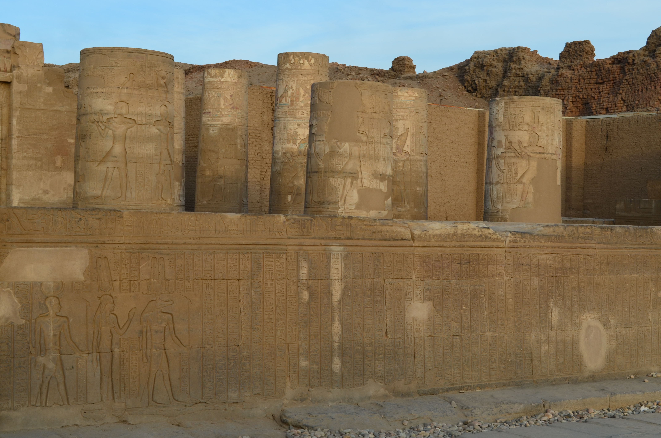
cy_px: 220
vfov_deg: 22.3
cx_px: 364
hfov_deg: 33.1
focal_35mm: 61
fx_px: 1110
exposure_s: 1/100
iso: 200
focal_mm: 35
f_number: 11
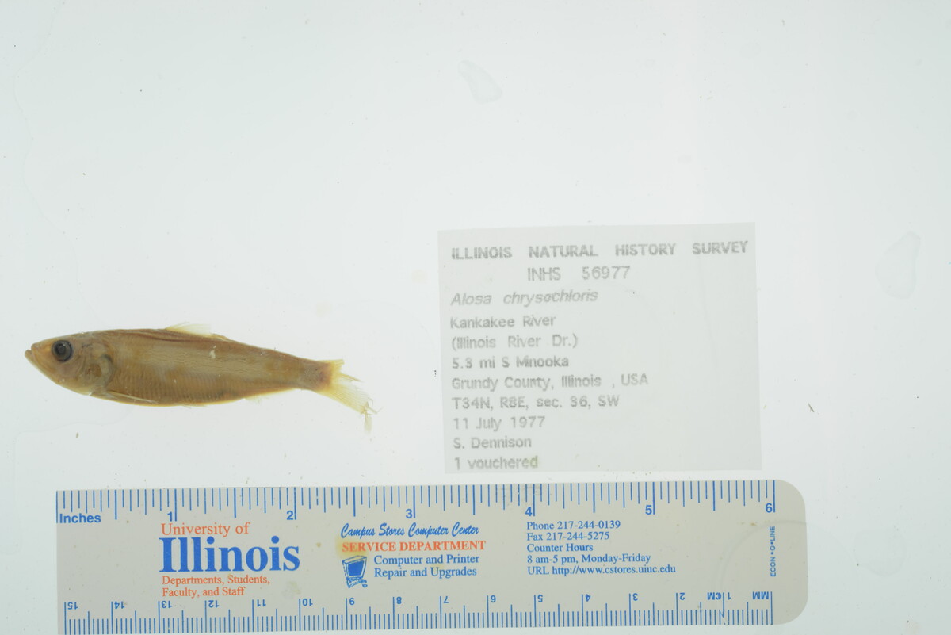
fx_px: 1585
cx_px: 476
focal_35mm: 60
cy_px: 318
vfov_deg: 22.6
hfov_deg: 33.4
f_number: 14
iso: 100
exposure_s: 1/40
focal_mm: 60
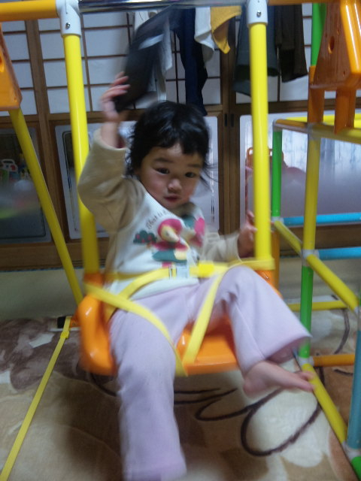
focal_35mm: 29
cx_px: 180
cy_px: 240
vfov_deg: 61.7
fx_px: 403
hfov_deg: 48.2
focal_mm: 4.82
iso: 100
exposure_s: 1/5.38
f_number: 2.8
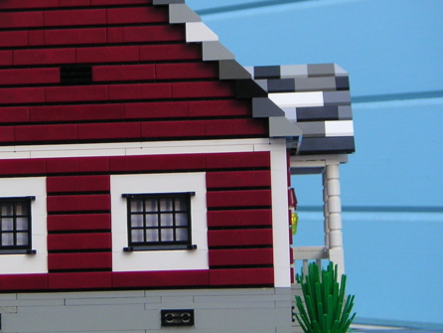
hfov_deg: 17.3
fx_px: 1447
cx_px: 98
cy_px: 125
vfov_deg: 13.1
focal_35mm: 113
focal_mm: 9.8
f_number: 3.1
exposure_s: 1/60
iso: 80
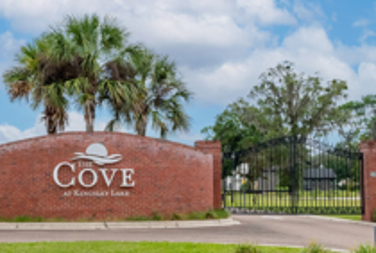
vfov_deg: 21.3
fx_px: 670
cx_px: 108
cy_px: 144
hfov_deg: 31.0
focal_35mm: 64
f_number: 8
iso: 800
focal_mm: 30
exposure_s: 1/8000
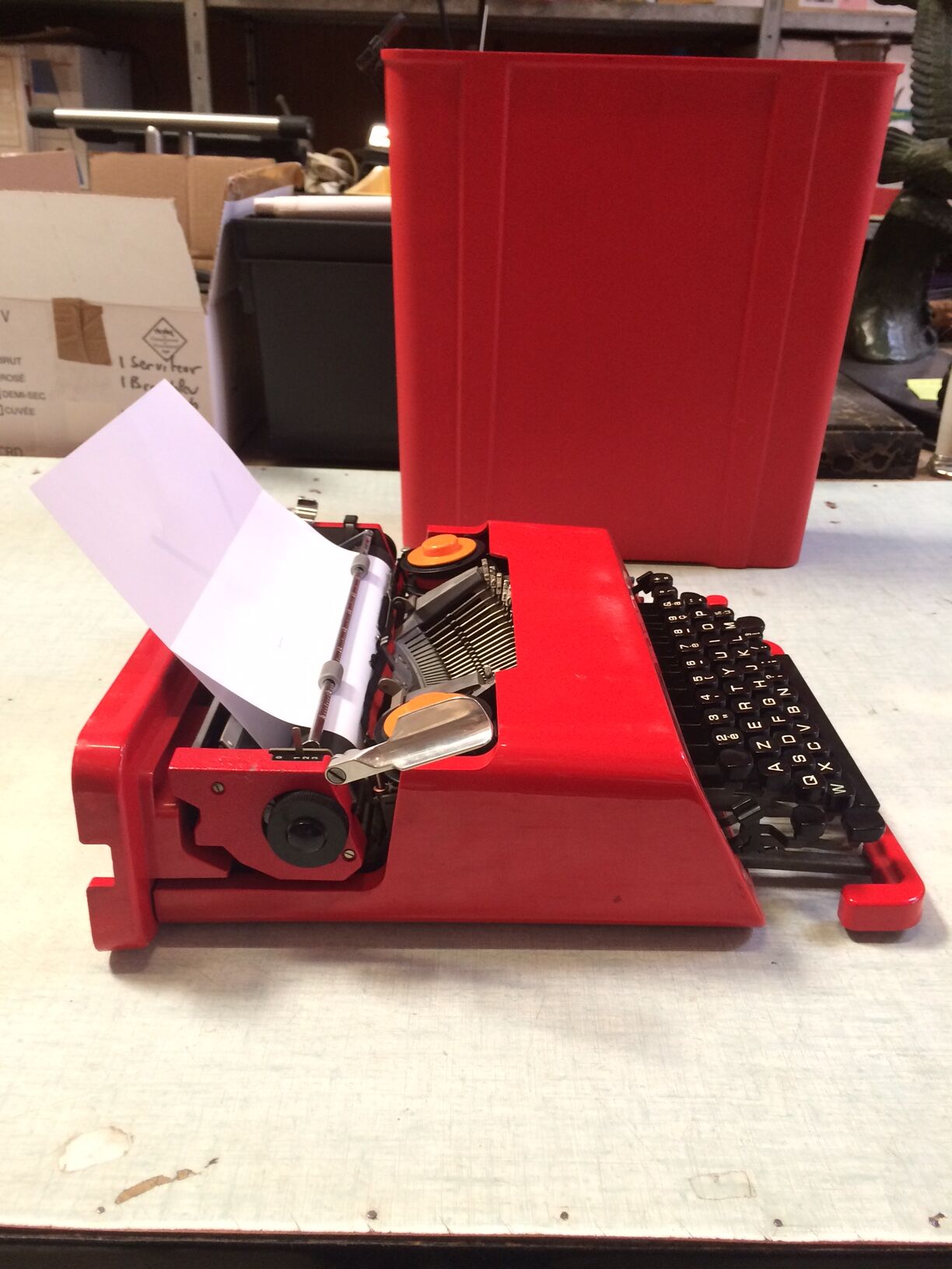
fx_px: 1063
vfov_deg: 61.7
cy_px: 634
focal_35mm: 29
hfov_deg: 48.2
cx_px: 476
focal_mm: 4.15
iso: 125
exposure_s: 1/33
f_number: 2.2
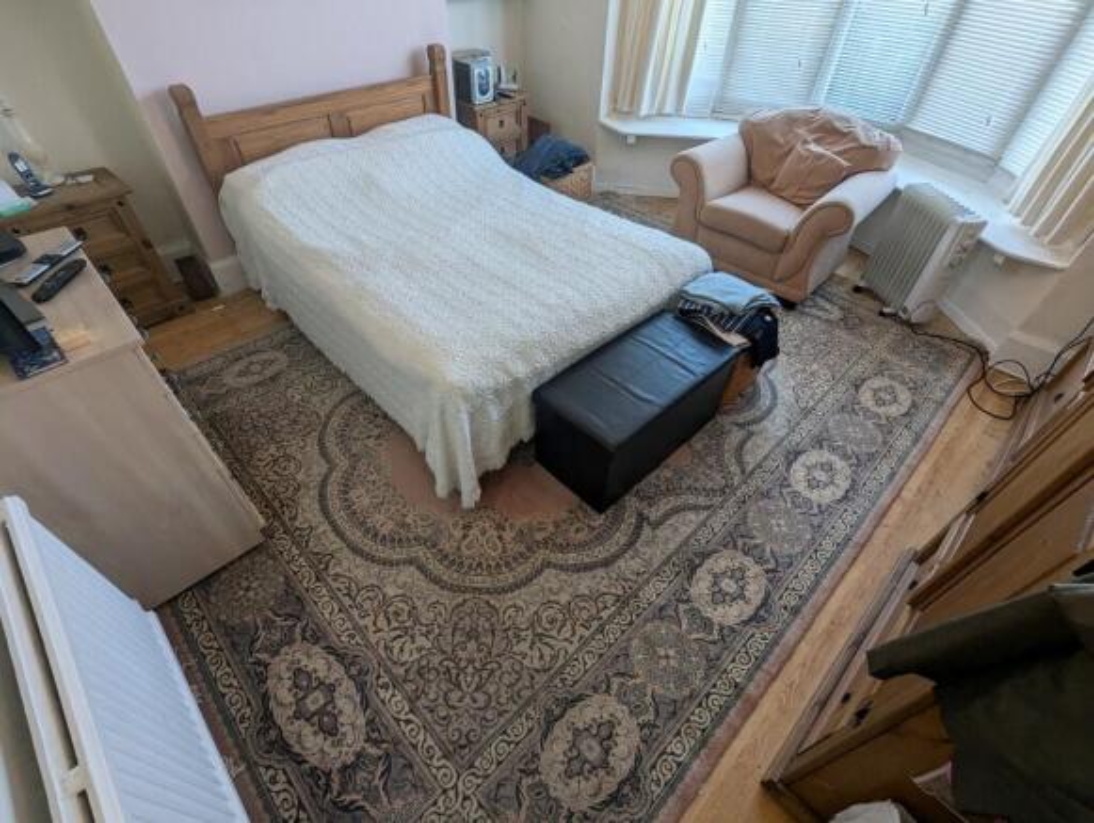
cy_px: 412
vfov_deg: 78.2
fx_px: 506
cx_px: 547
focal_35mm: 16
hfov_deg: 94.4
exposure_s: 1/50
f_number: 2.2
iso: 77
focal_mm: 2.35
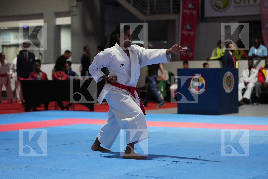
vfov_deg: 15.0
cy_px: 90
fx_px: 677
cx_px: 134
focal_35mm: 91
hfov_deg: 22.4
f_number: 2.8
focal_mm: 91
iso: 4000
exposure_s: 1/500
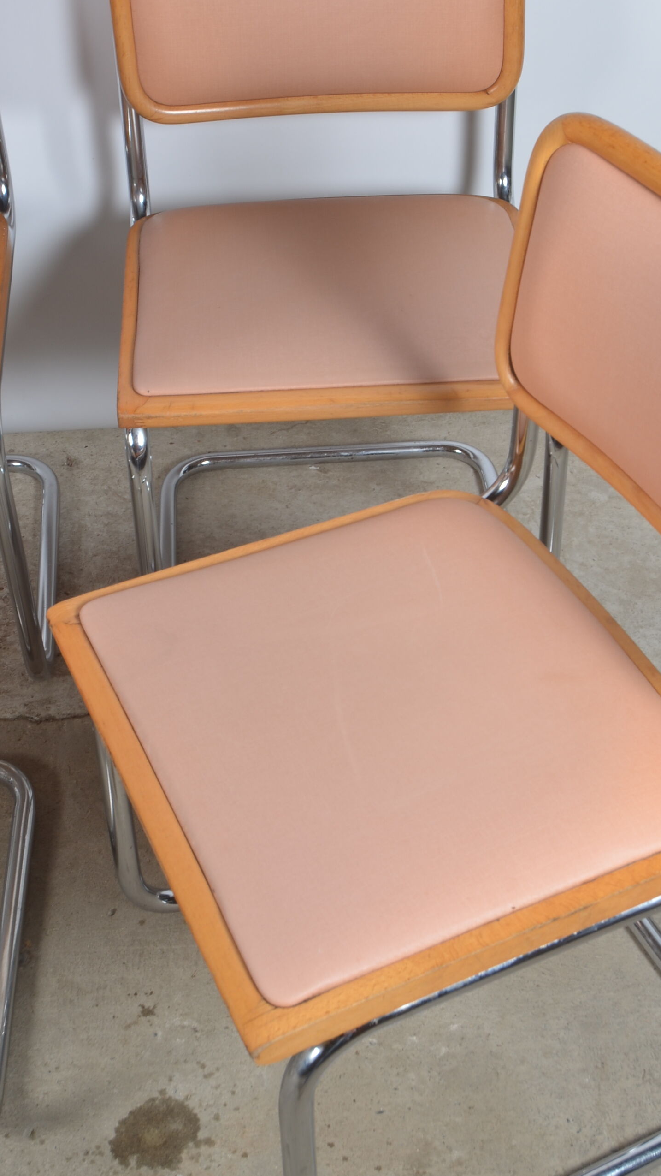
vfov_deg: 41.2
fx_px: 1558
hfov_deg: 23.9
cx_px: 424
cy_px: 496
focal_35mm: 50
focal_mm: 22
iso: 100
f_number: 11
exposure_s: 1/125
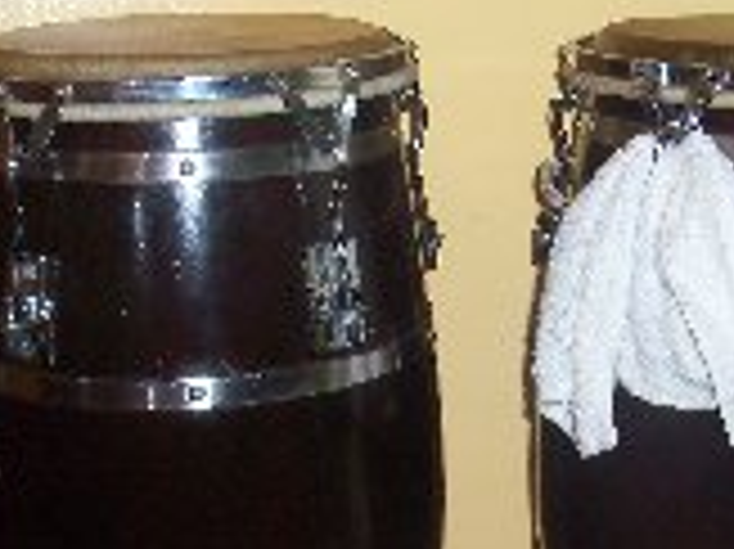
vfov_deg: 16.7
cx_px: 495
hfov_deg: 22.7
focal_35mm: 86
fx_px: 1822
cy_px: 594
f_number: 3
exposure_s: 1/30
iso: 100
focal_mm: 6.3
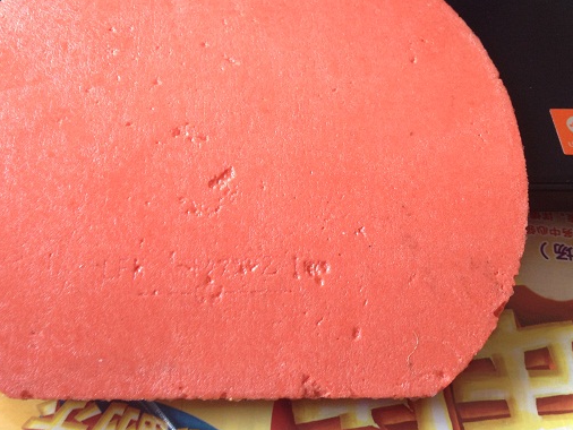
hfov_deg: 40.4
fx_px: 778
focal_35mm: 47
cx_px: 260
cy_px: 161
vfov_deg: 30.8
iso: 64
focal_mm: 4.28
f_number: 2.4
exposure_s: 1/24
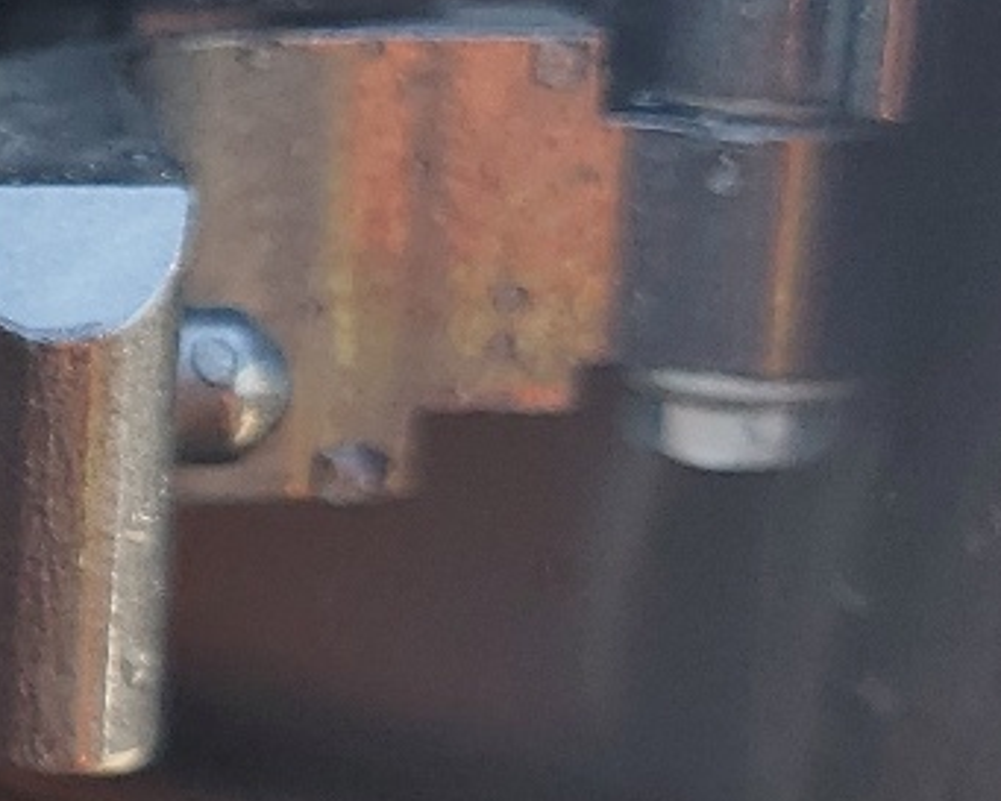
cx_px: -834
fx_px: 3526
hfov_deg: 14.2
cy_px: 508
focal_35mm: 119
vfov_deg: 13.0
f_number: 1.5
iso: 50
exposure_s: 1/227
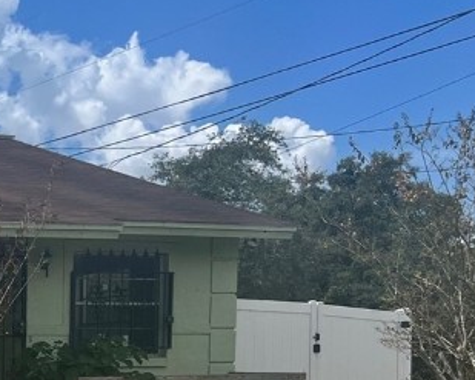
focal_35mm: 84
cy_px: 422
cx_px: -267
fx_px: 1181
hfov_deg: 19.4
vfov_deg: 17.6
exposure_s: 1/10309
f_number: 1.5
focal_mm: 5.7
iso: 50
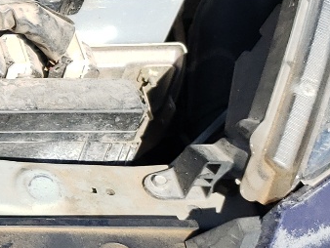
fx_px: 1173
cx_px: -333
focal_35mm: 123
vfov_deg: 12.0
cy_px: 190
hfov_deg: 13.6
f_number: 1.5
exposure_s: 1/1429
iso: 50
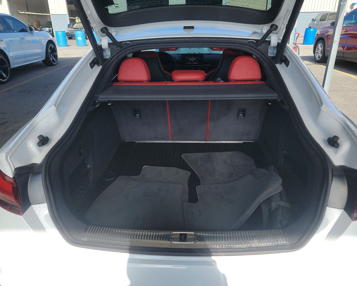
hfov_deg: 66.0
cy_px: 147
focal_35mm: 26
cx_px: 180
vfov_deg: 54.9
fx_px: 275
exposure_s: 1/350
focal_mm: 6.7
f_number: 1.8
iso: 50
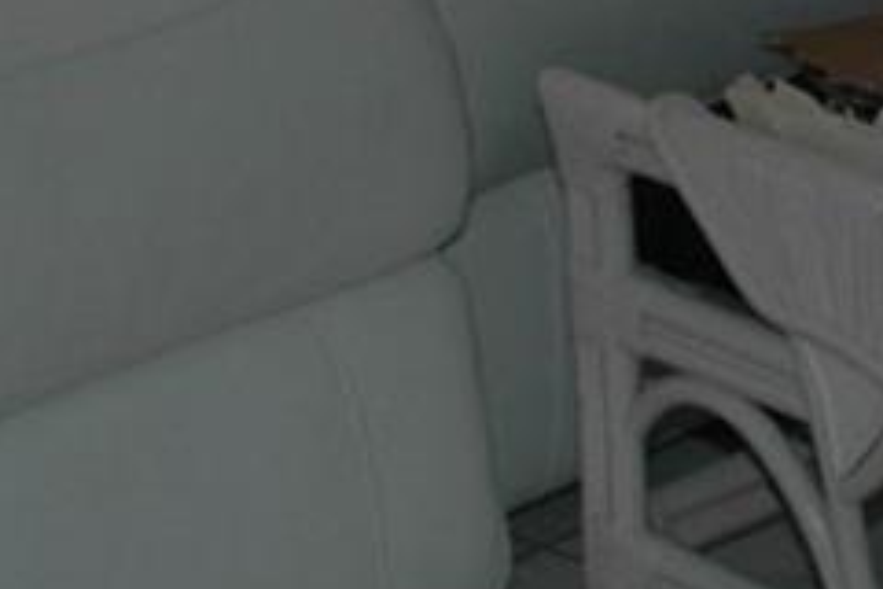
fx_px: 4415
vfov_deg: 7.2
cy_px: -773
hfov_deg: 11.3
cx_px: 986
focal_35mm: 180
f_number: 6.3
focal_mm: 18
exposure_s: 1/160
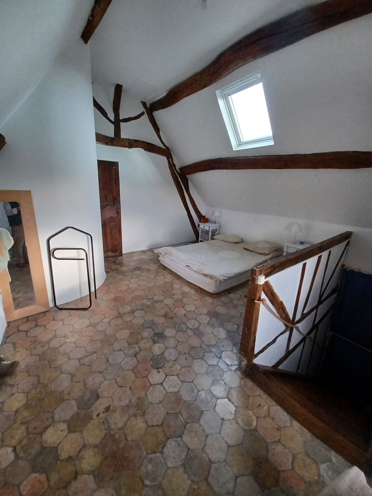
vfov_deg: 106.2
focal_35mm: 13
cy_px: 248
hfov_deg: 89.9
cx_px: 186
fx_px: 186
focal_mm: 1.42
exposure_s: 1/33
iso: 125
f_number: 2.2
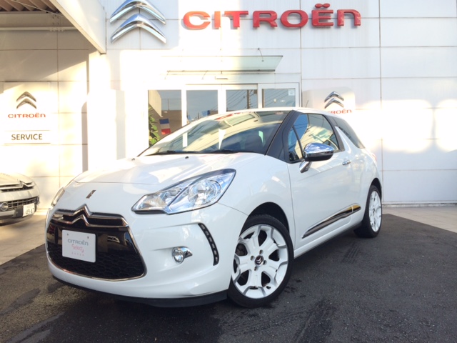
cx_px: 228
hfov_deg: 61.7
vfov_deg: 48.2
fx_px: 383
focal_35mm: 29
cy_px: 172
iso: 32
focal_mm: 4.15
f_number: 2.2
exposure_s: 1/394
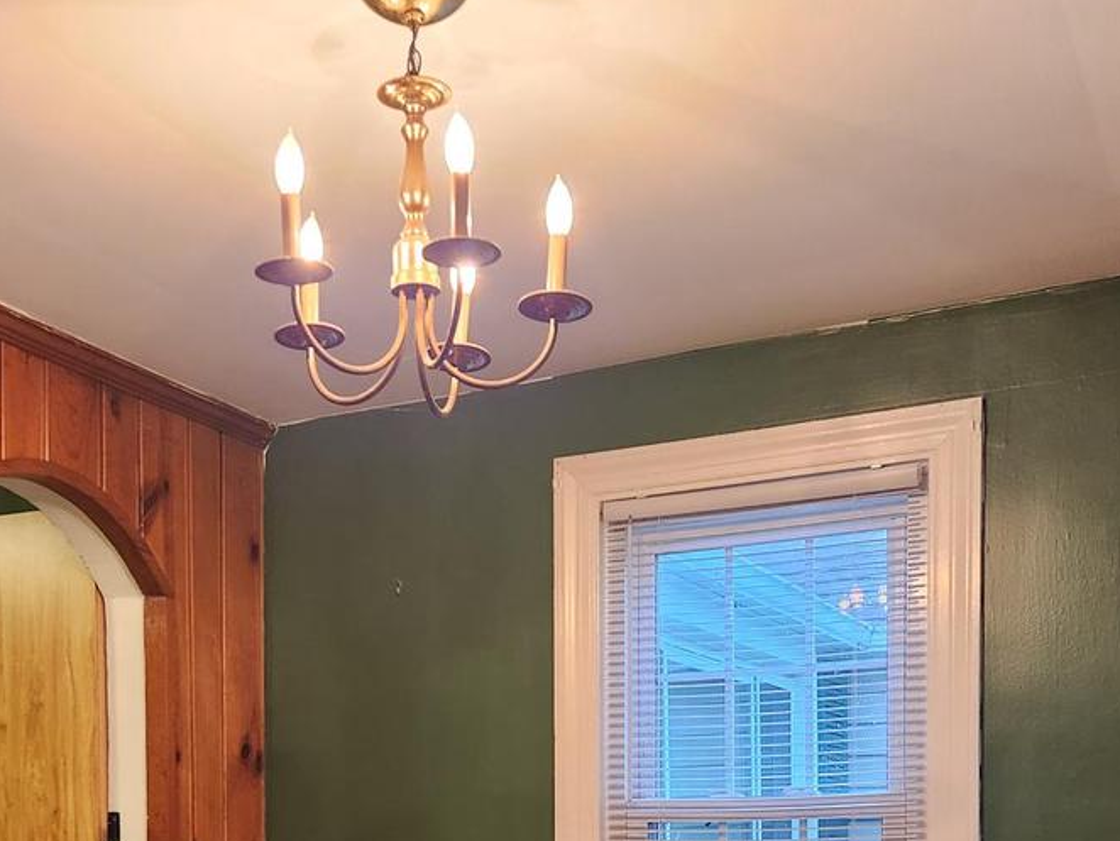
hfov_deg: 38.0
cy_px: 899
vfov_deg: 27.0
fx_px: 1618
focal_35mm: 50
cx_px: 426
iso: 320
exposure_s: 1/120
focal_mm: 5.4
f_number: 1.8
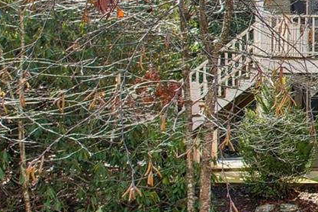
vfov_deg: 12.6
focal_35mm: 108
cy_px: 11
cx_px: 709
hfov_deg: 14.3
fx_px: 954
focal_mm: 8.4
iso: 100
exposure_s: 1/200
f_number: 2.8
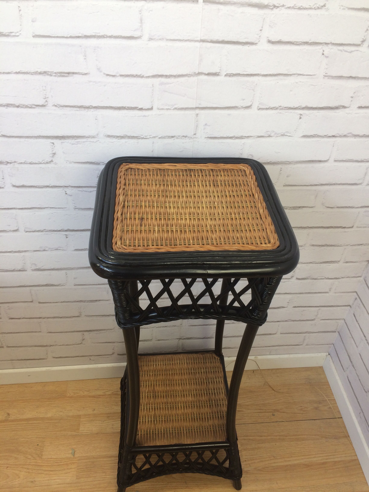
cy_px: 246
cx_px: 184
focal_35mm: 29
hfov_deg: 48.2
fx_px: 412
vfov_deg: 61.7
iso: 50
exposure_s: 1/50
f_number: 2.2
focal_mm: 4.15
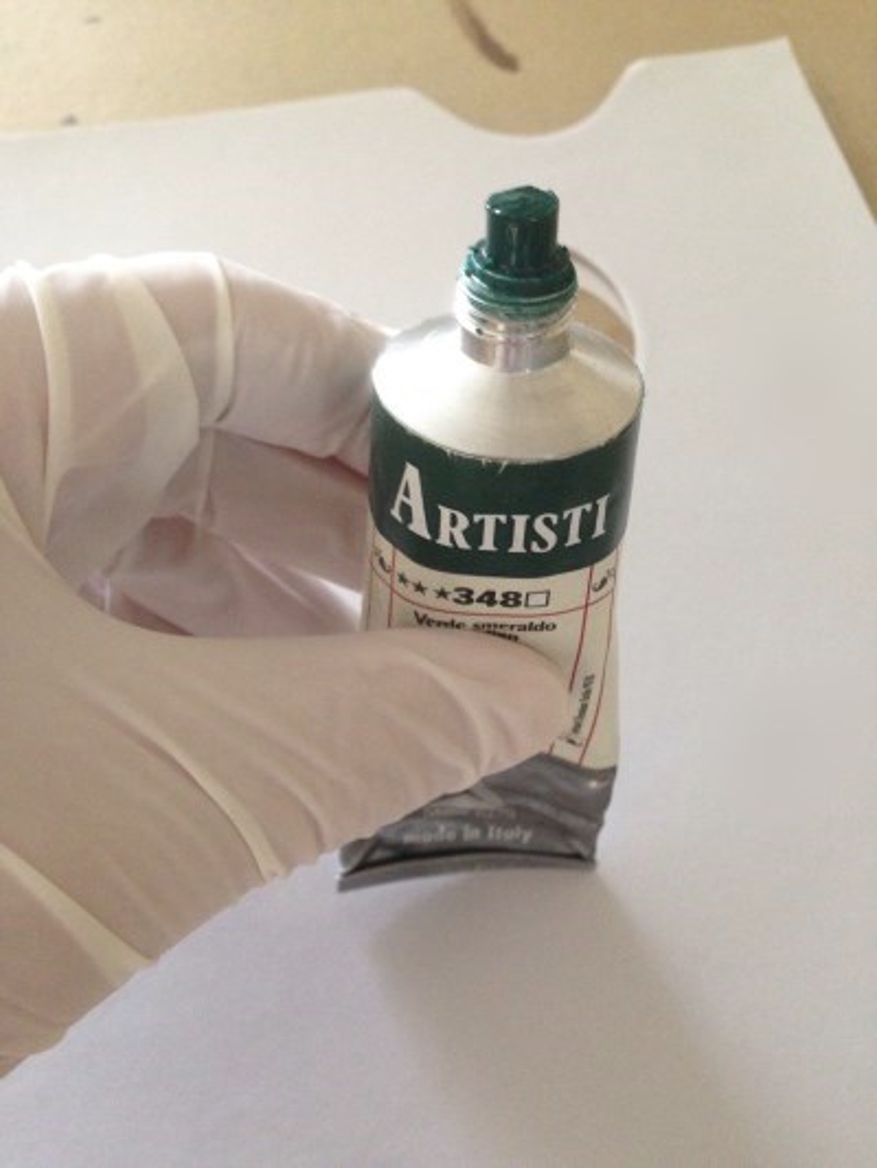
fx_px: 1114
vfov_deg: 55.3
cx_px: 438
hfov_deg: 43.0
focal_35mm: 33
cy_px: 584
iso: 250
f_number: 2.4
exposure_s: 1/20
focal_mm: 4.12
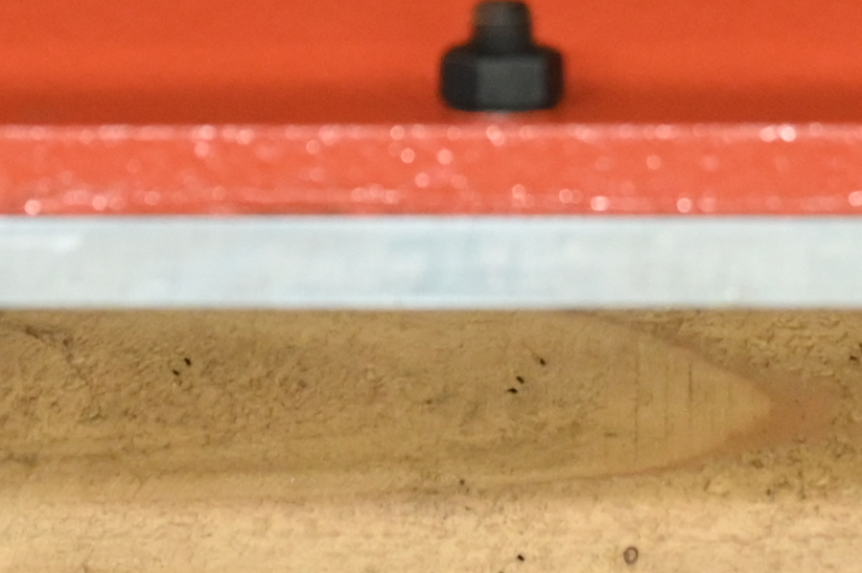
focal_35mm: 498
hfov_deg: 4.1
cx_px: 484
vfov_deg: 2.7
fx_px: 11915
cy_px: -480
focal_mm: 74
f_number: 4.5
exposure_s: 1/100
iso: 2000
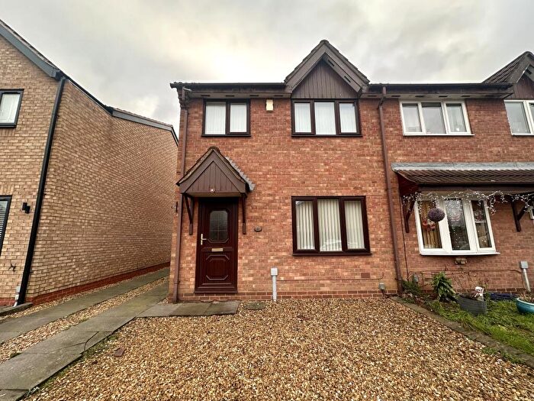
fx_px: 216
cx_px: 267
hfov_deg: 102.1
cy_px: 200
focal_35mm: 14
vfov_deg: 85.7
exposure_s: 1/120
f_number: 2.2
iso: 40
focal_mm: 2.22
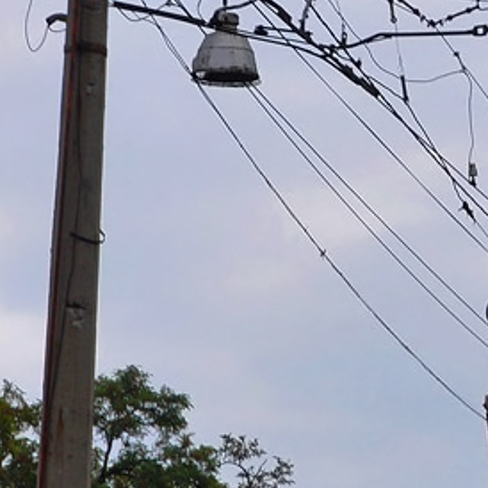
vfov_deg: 7.6
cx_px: 590
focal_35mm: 228
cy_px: 593
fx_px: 3639
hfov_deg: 7.6
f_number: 10
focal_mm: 35
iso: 200
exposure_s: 1/200
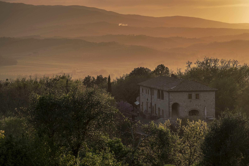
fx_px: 782
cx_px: 124
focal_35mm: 113
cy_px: 83
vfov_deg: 12.1
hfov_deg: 18.1
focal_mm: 75.4
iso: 200
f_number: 5.6
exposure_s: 1/500
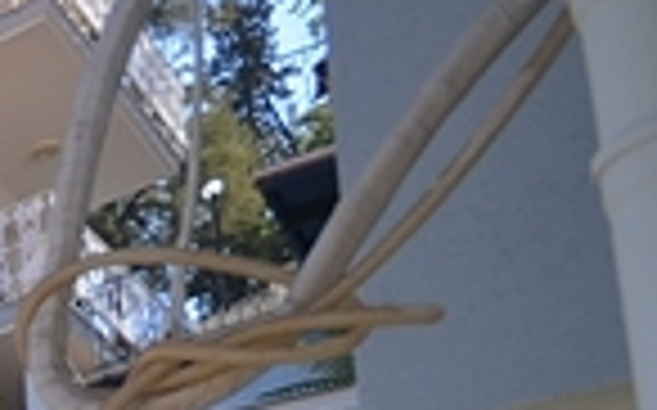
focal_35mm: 76
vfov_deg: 13.2
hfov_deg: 14.6
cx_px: -970
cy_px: 960
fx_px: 1360
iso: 100
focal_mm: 10
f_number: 7.1
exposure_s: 1/160
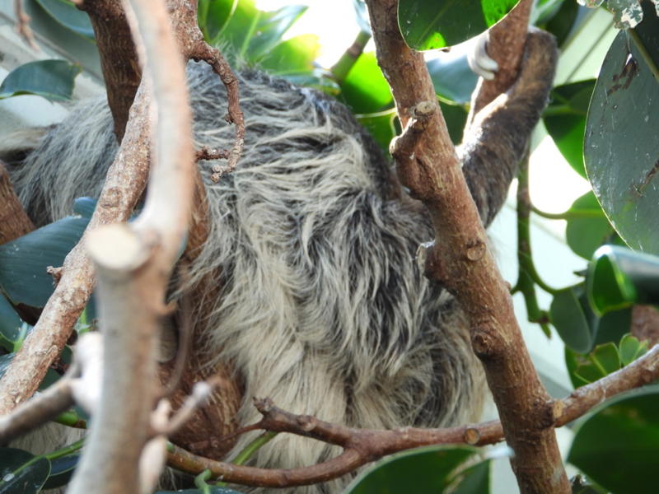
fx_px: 9519
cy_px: 247
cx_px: 330
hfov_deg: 4.0
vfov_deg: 3.0
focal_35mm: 500
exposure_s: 1/30
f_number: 5
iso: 100
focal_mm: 89.9
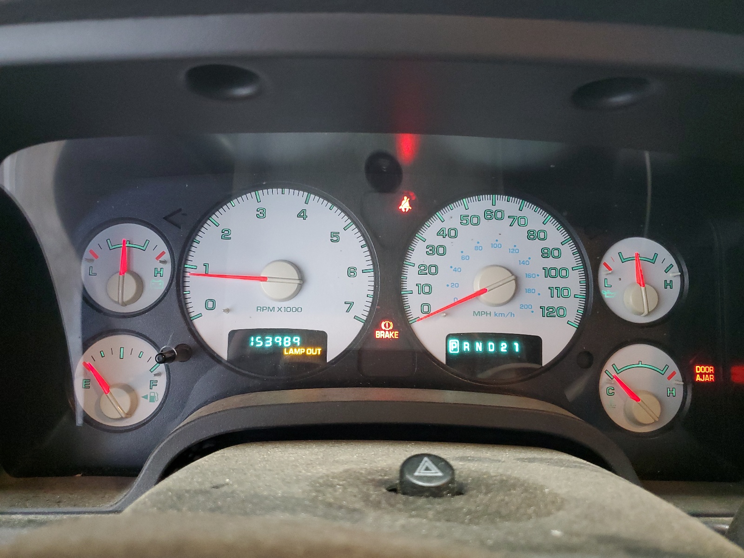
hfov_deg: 67.3
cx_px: 372
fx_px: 559
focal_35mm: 26
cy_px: 279
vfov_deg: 53.1
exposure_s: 1/50
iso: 304
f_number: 1.5
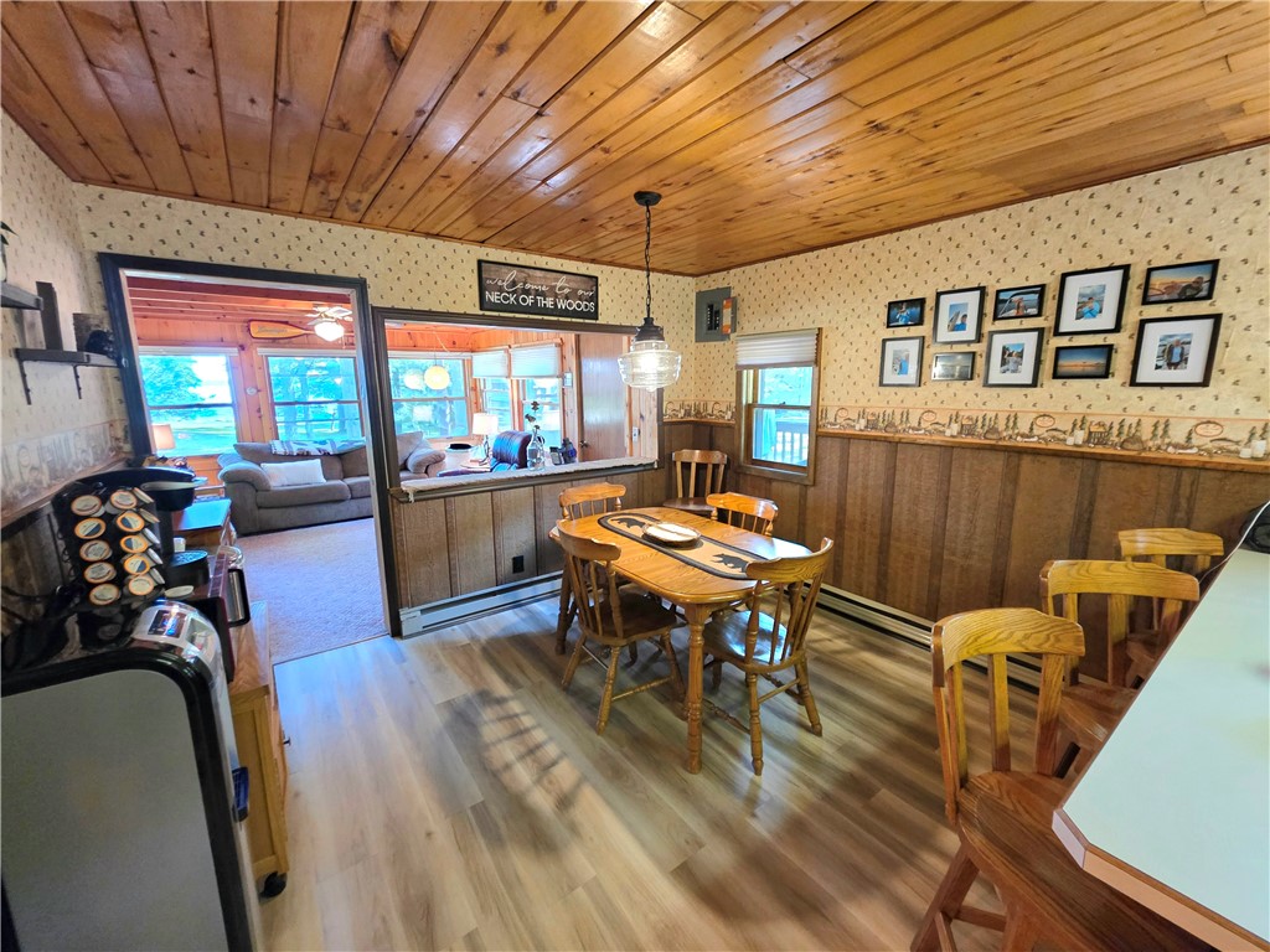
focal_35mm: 13
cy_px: 476
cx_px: 635
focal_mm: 2.2
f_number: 1.9
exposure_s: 1/60.2
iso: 640
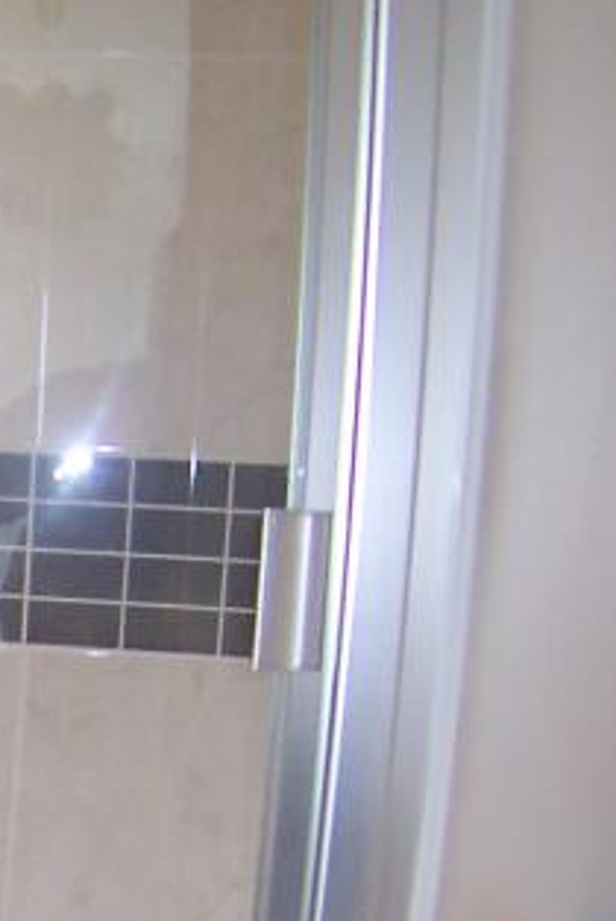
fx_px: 3124
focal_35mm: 122
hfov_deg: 10.1
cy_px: 953
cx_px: -748
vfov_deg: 16.4
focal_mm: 5.6
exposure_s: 1/45
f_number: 2.8
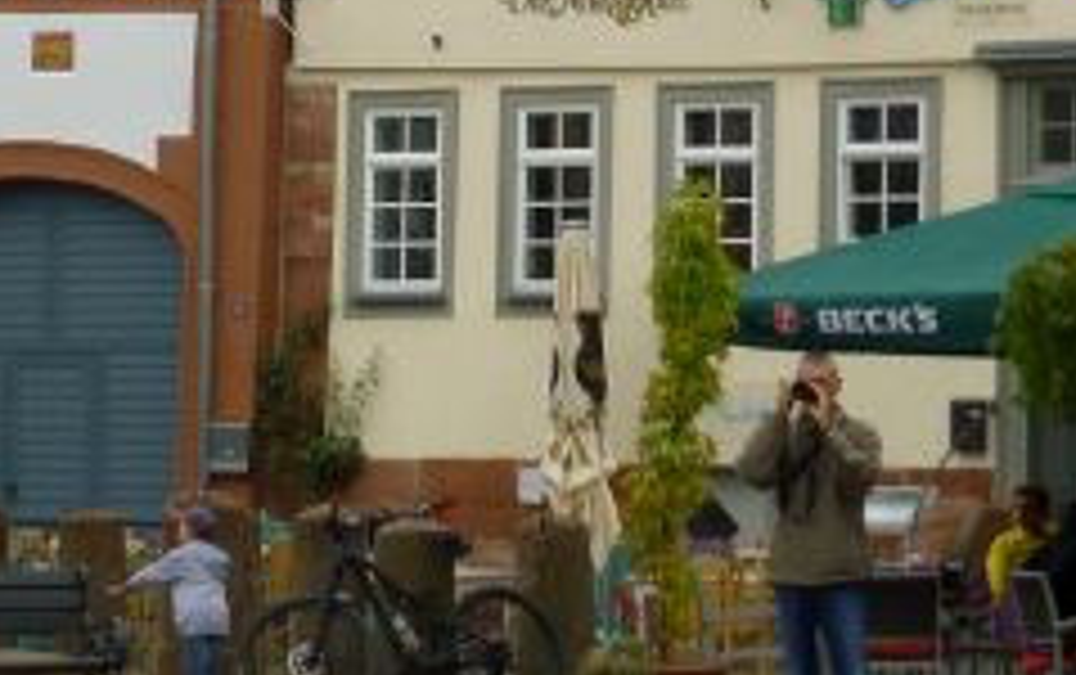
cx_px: 414
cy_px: -158
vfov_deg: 6.1
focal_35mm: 216
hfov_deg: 9.7
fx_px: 6342
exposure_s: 1/250
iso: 100
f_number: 4.7
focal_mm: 10.3
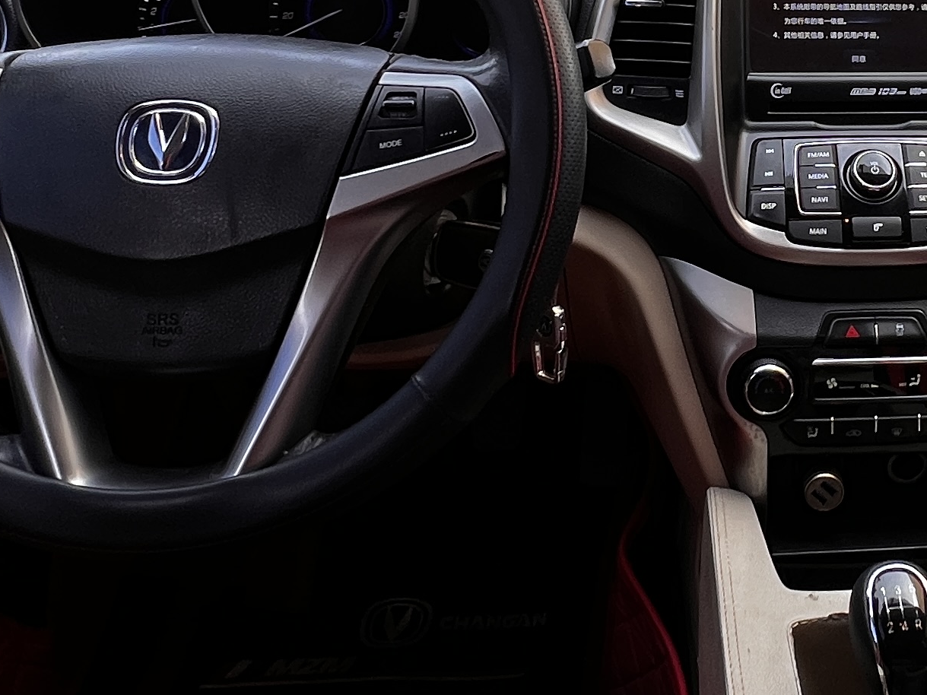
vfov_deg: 31.9
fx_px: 1151
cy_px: 65
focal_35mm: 43
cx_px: 806
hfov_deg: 41.0
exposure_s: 1/99
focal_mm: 1.57
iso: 40
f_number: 1.8
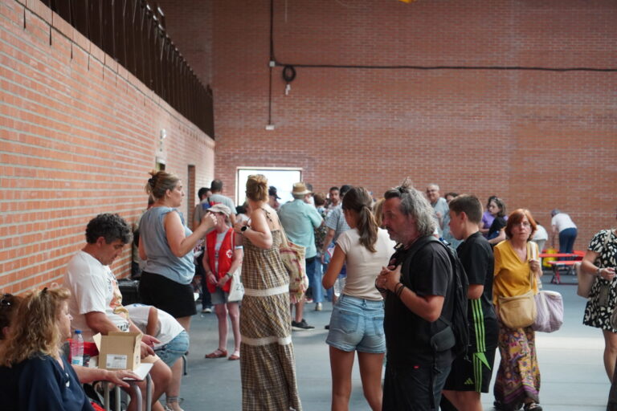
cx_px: 308
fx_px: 1414
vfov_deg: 16.6
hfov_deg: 24.6
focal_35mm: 82
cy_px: 206
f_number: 4.5
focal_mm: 55
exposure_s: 1/160
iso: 2000
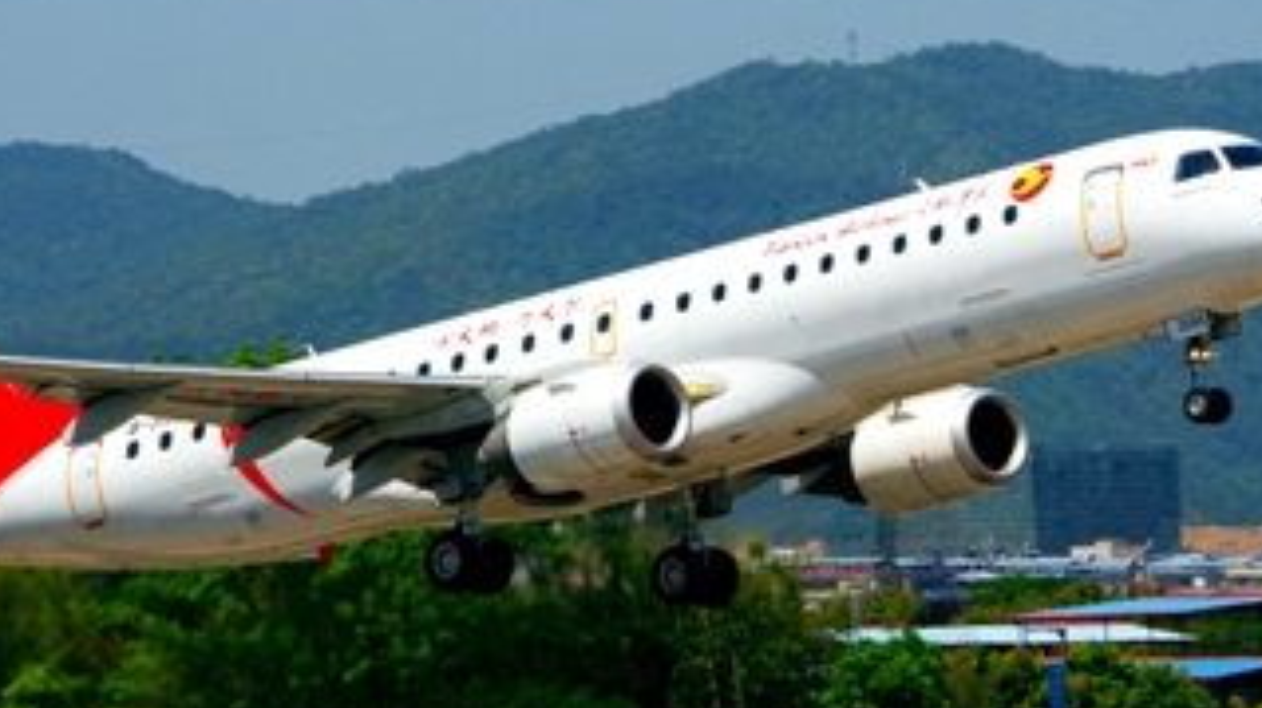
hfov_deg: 5.9
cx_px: 621
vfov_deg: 3.3
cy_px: 344
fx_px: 12173
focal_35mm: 364
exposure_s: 1/1500
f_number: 11
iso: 280
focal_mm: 135
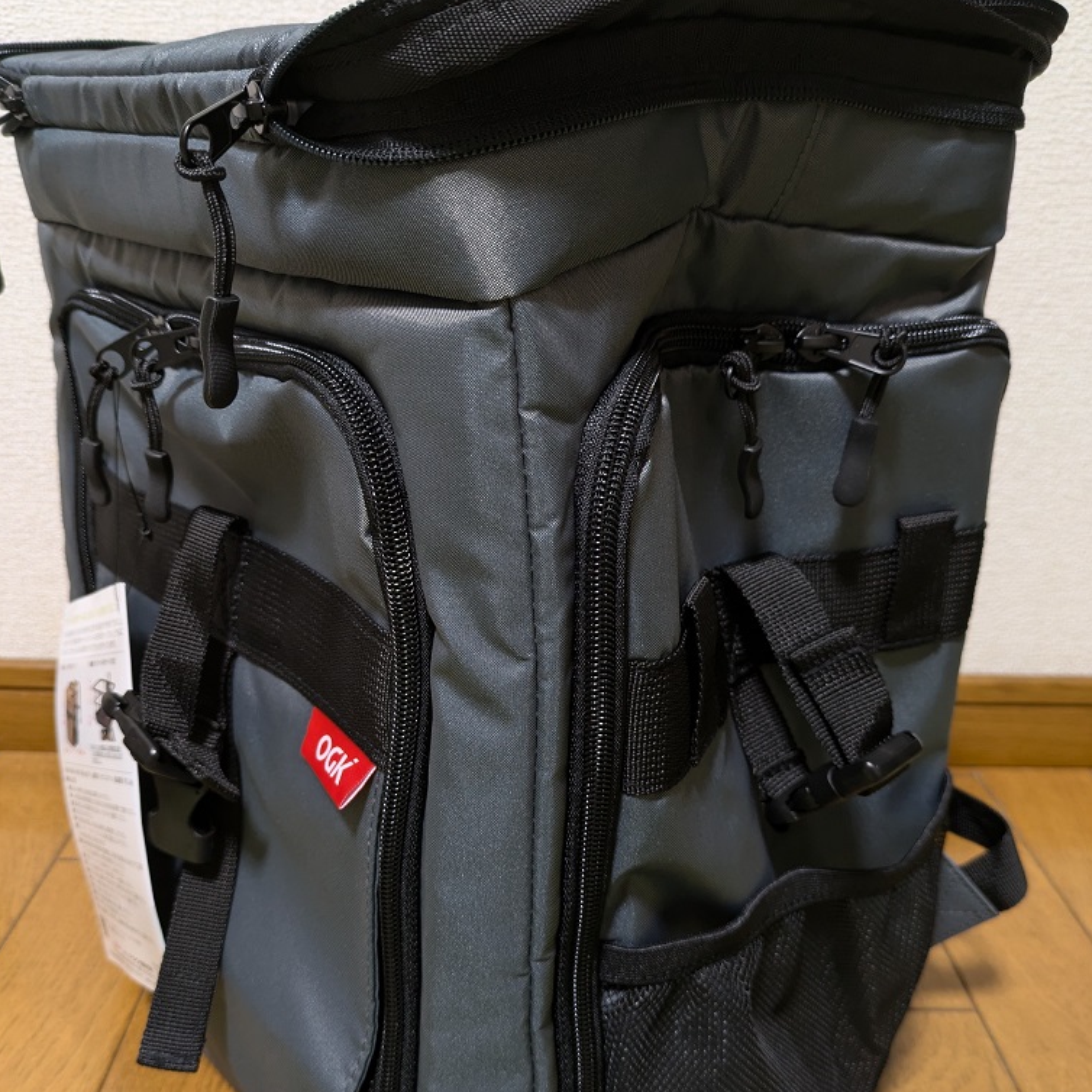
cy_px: 594
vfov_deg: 54.0
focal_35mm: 30
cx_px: 542
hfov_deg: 54.0
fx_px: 1071
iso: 302
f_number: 1.89
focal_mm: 5.43
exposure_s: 1/30
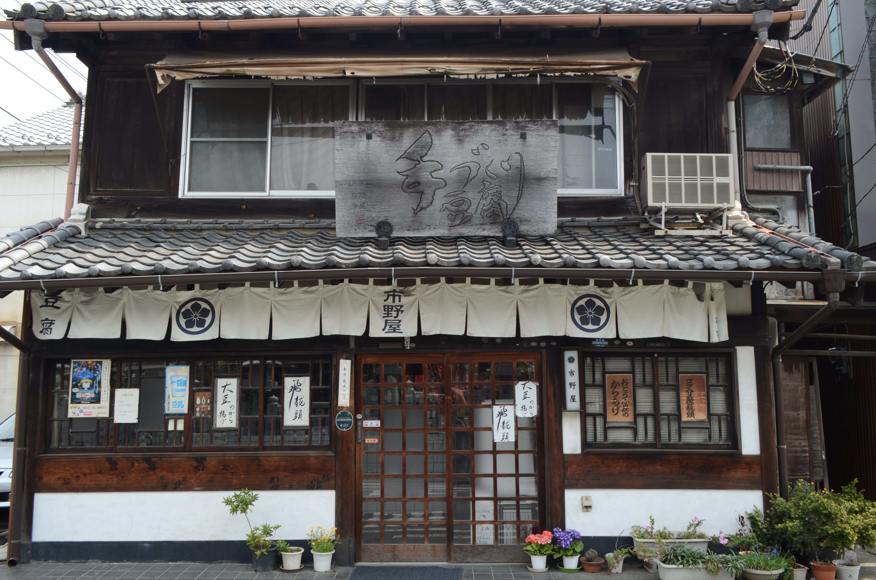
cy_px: 290
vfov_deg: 43.4
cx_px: 438
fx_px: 728
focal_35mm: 30
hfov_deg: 62.0
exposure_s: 1/50
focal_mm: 20
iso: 100
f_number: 11
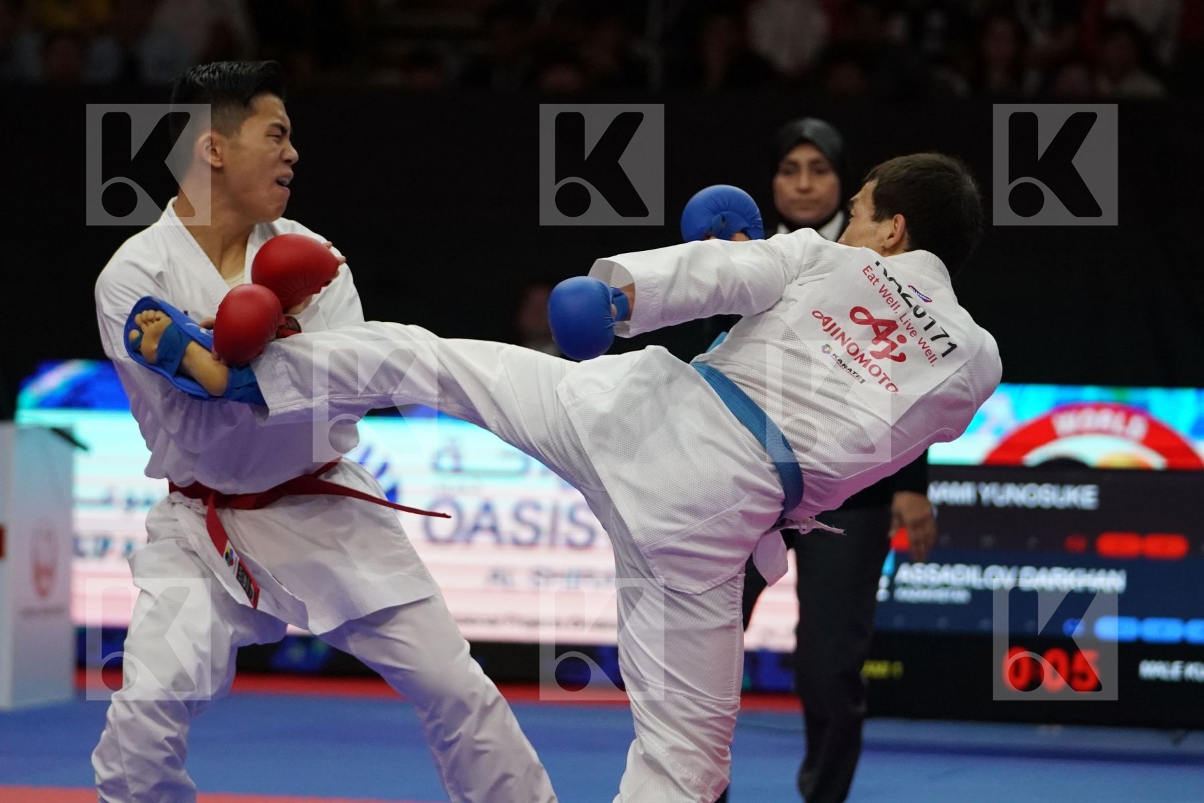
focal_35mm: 186
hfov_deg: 11.1
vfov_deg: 7.4
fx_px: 6220
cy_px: 402
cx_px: 602
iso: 4000
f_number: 2.8
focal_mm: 124
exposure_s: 1/1000
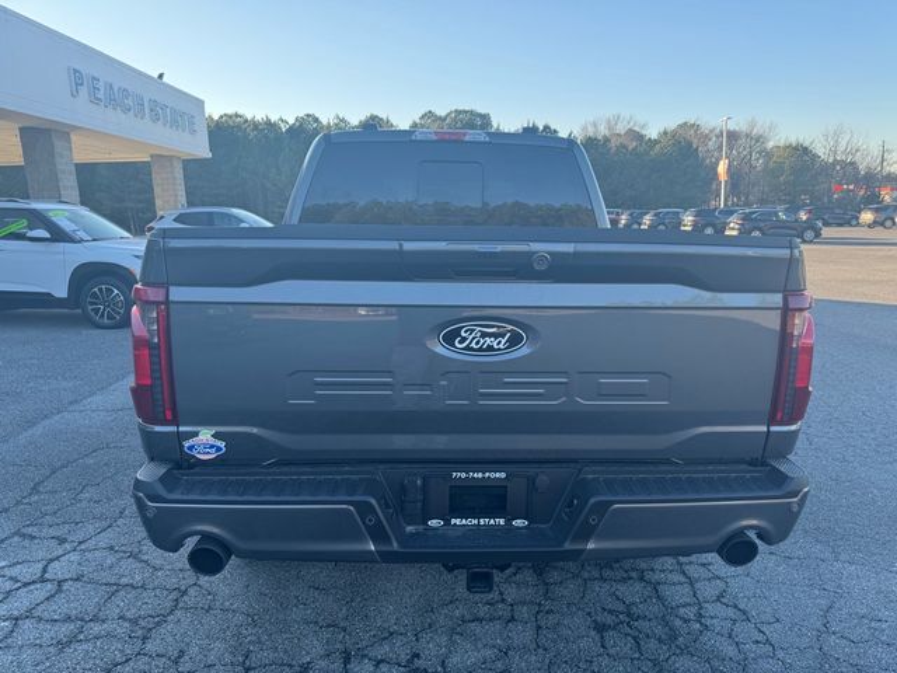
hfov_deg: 71.6
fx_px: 622
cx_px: 448
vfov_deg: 56.8
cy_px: 336
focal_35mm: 24
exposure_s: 1/514
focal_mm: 6.76
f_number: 1.78
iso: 80
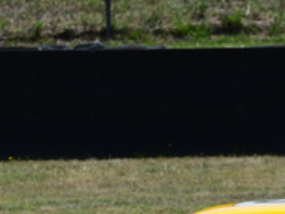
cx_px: 379
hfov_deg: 1.2
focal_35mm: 1625
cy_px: 297
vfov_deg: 0.9
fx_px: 13379
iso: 320
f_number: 11
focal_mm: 270
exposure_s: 1/640
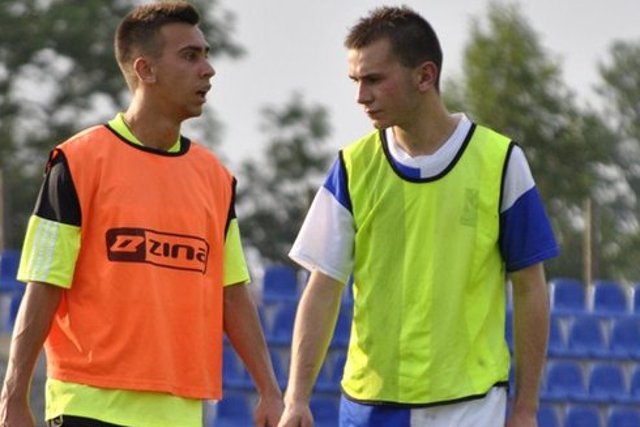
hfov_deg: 5.2
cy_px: 261
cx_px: 277
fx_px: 7077
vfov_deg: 3.5
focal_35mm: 398
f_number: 5.6
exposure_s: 1/500
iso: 360
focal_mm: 200
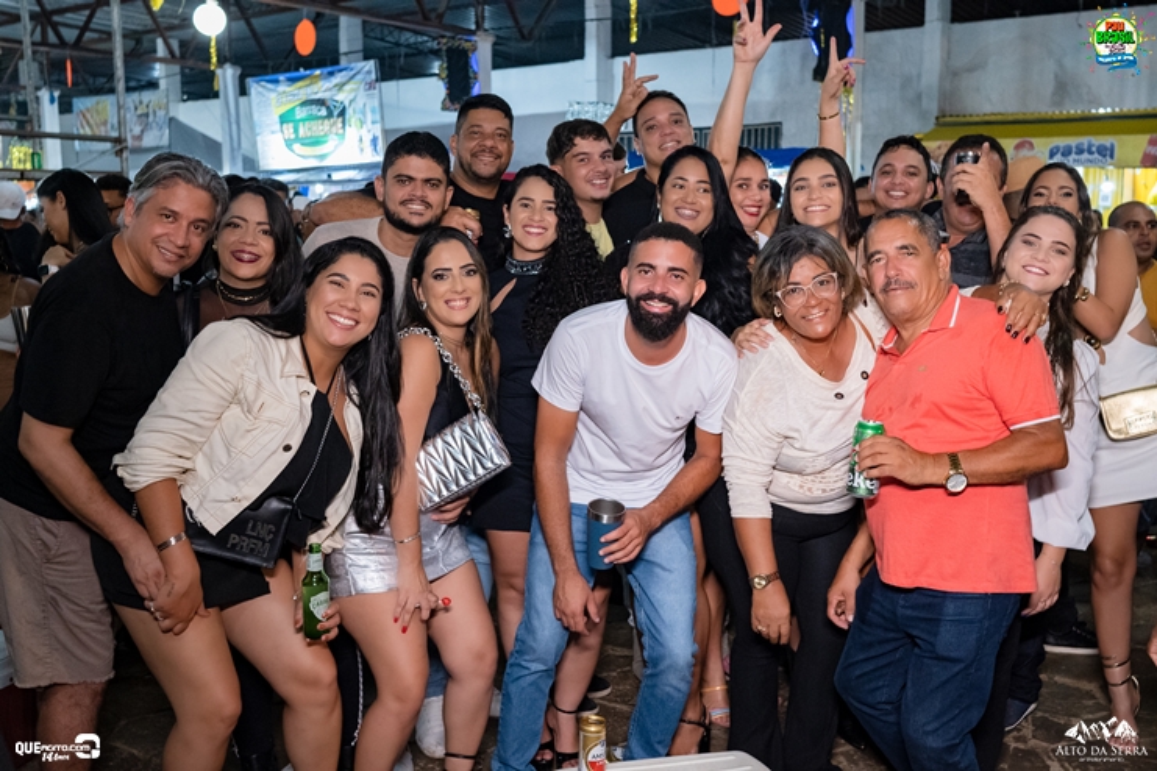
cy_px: 386
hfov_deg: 53.1
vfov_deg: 36.9
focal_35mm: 36
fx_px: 1157
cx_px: 578
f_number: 3.2
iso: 2500
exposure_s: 1/125
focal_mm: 24
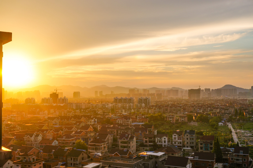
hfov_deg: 46.4
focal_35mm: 42
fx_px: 295
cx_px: 126
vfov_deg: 31.8
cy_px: 84
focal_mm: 28
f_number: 8
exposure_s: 1/80
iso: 100
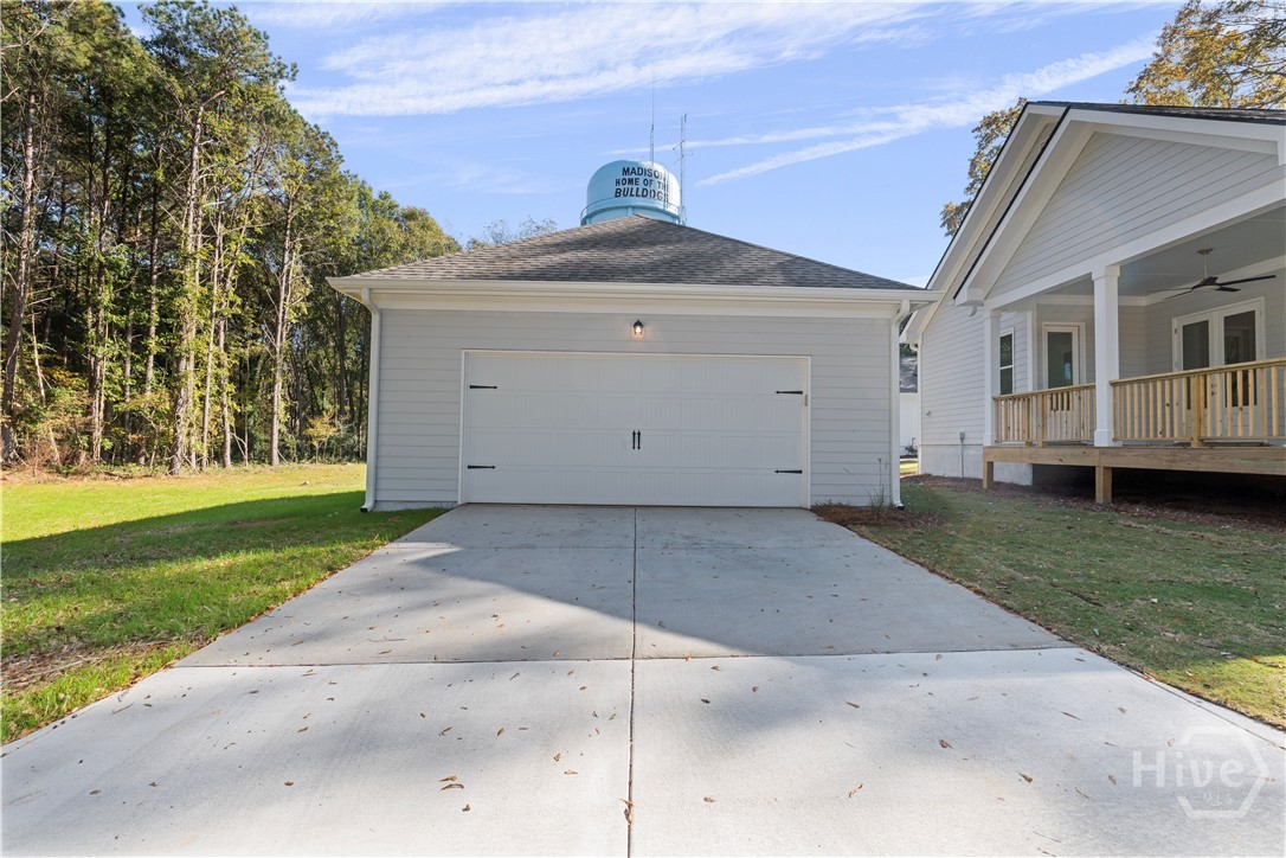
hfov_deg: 95.0
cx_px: 643
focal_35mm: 16
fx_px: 589
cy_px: 429
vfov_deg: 72.1
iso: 250
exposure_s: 1/160
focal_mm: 11
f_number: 5
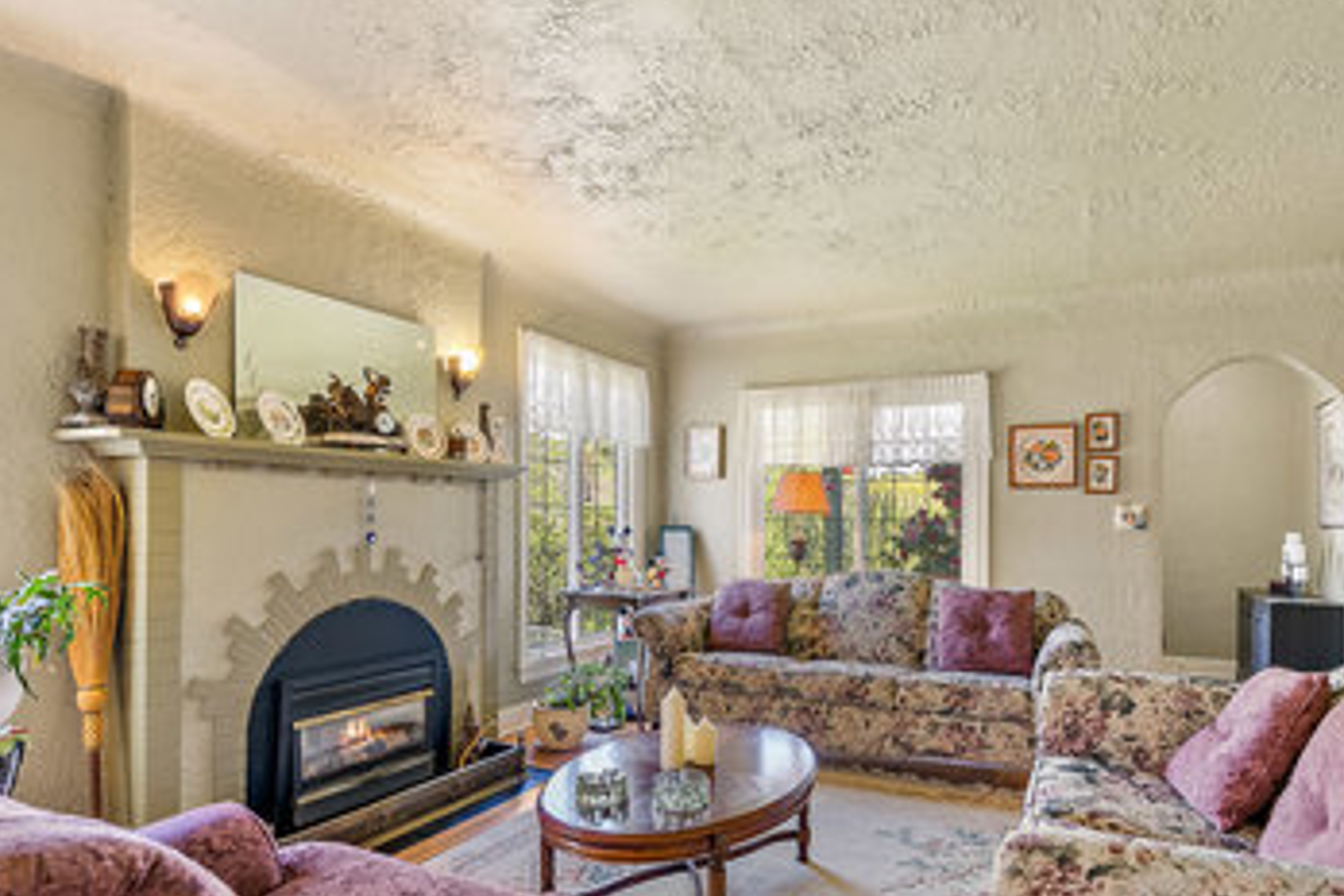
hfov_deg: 83.8
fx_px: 747
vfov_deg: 61.5
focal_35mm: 20
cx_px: 732
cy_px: 529
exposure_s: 1/1.67
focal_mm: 16
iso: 320
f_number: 7.1
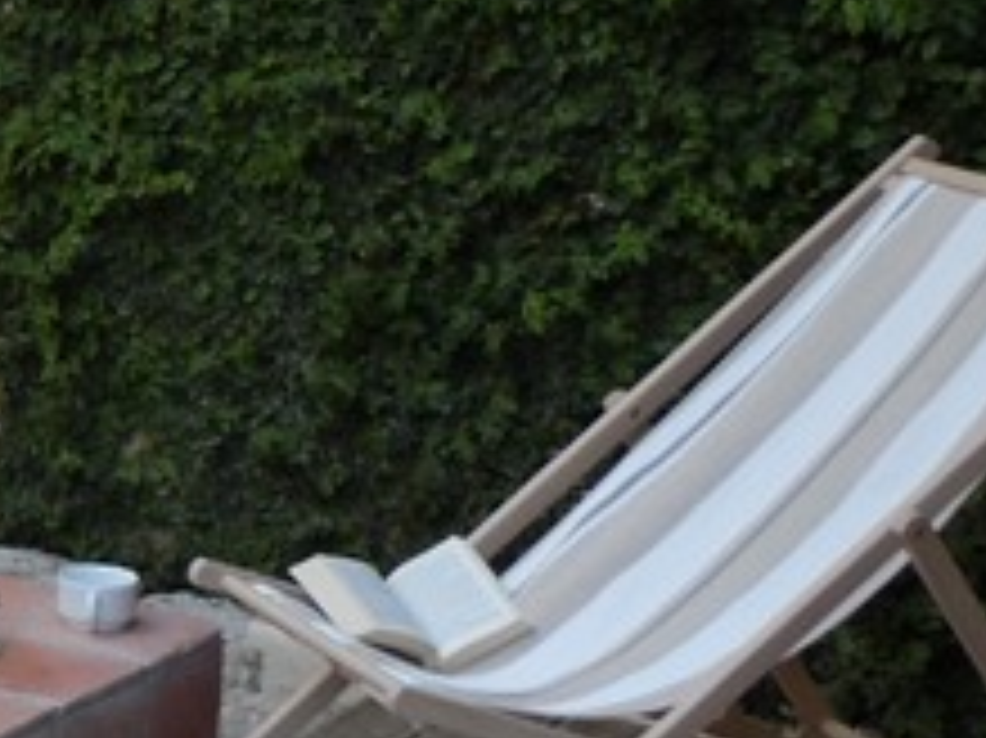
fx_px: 3331
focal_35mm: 117
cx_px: -608
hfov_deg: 15.2
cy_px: 198
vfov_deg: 12.6
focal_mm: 5.3
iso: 80
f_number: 3.4
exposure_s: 1/45
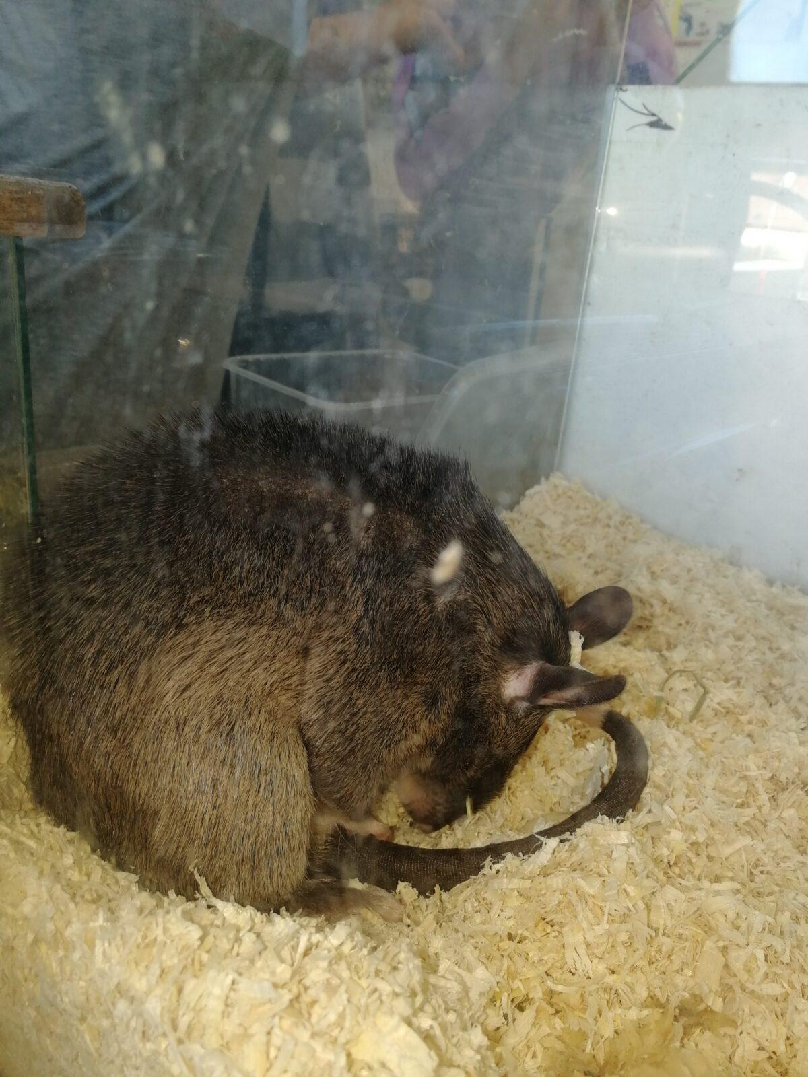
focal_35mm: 27
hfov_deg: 51.4
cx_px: 404
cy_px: 538
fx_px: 840
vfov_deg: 65.3
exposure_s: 1/50
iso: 64
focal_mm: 3.95
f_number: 2.2
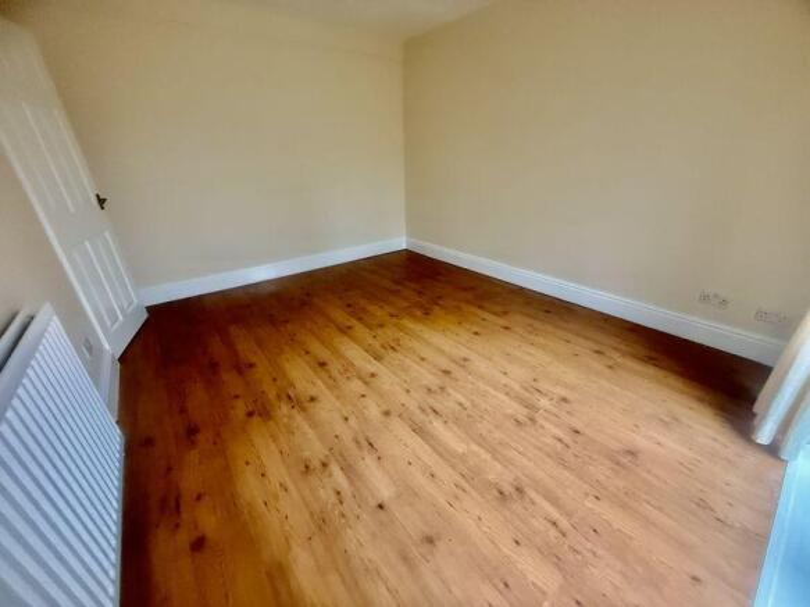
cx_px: 405
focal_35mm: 14
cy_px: 304
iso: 640
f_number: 2.2
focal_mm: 2.22
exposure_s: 1/60
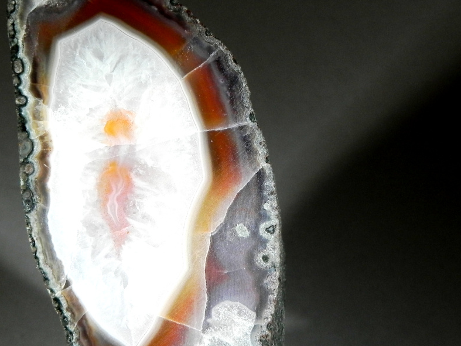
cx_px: 125
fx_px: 1799
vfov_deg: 11.0
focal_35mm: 135
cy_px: 191
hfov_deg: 14.6
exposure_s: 1/60
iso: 160
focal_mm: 15.1
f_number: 8
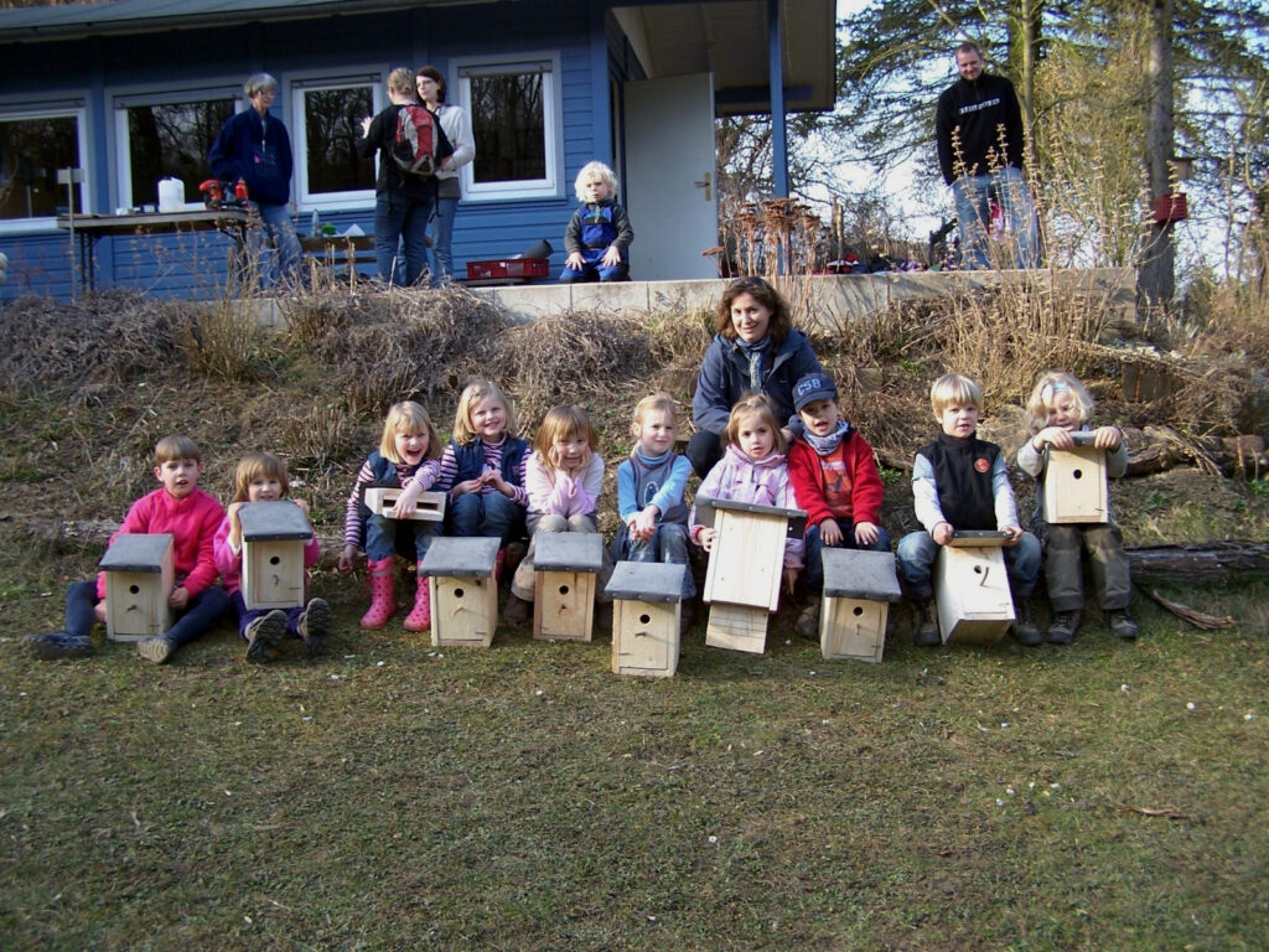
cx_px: 634
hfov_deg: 49.0
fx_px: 1393
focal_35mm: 38
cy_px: 476
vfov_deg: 37.7
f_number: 2.8
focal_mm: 6.3
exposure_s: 1/180
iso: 80
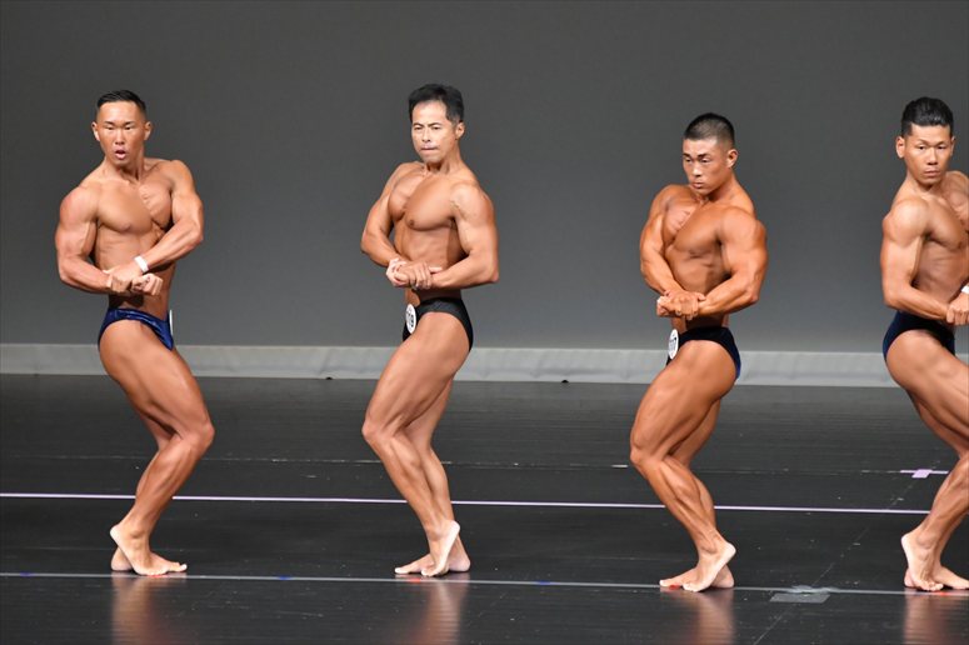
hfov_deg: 6.5
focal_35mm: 315
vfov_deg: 4.4
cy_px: 322
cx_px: 484
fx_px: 8475
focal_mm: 210
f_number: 5.6
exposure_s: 1/400
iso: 5000
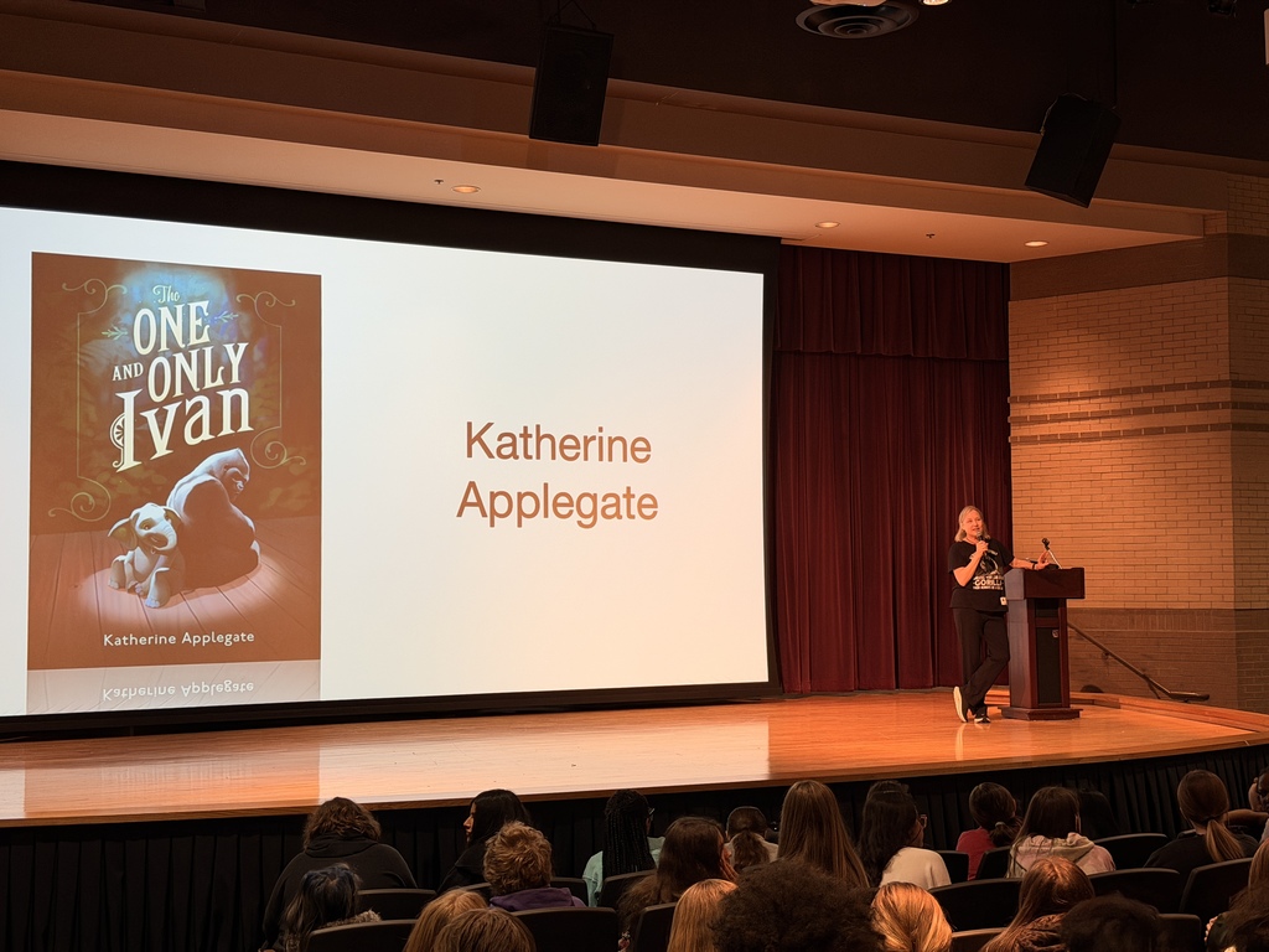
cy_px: 476
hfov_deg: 39.7
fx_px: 1760
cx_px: 634
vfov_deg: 30.3
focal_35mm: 48
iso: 125
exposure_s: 1/60
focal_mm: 6.76
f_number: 1.78
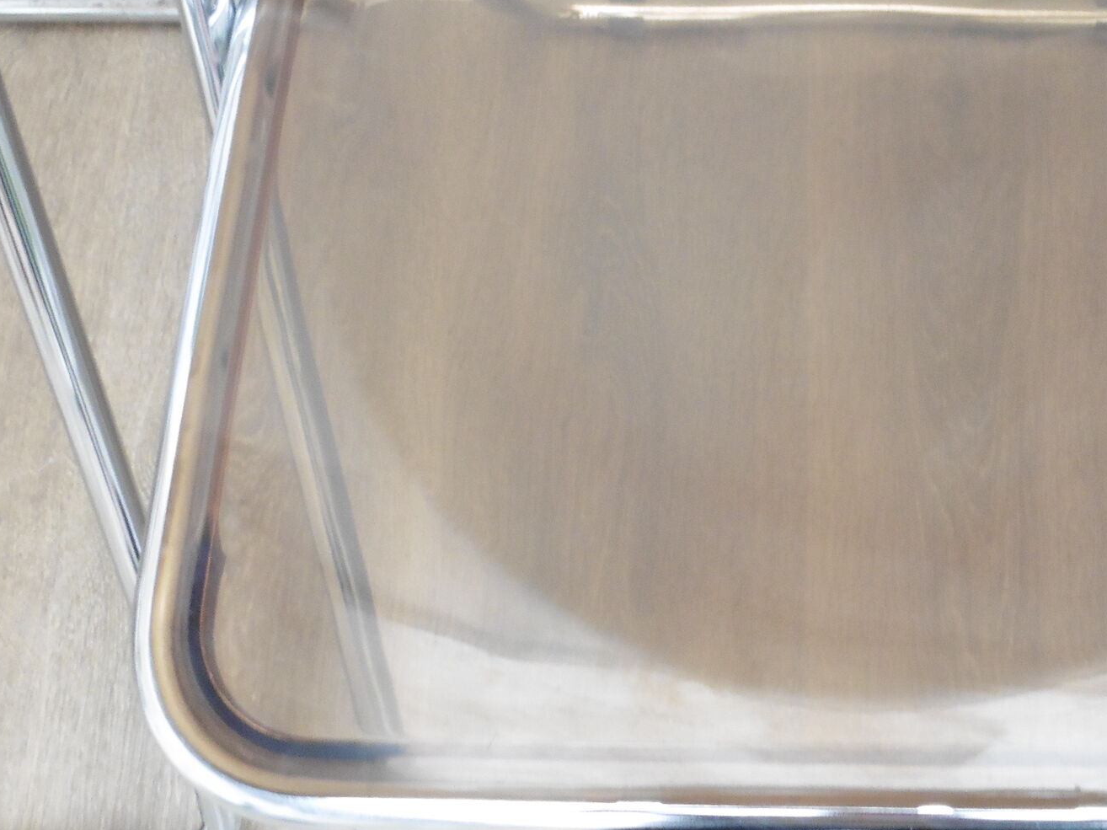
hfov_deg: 35.3
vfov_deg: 27.1
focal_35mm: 53
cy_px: 199
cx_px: 839
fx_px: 1695
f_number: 8
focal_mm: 6.1
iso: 400
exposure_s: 1/13
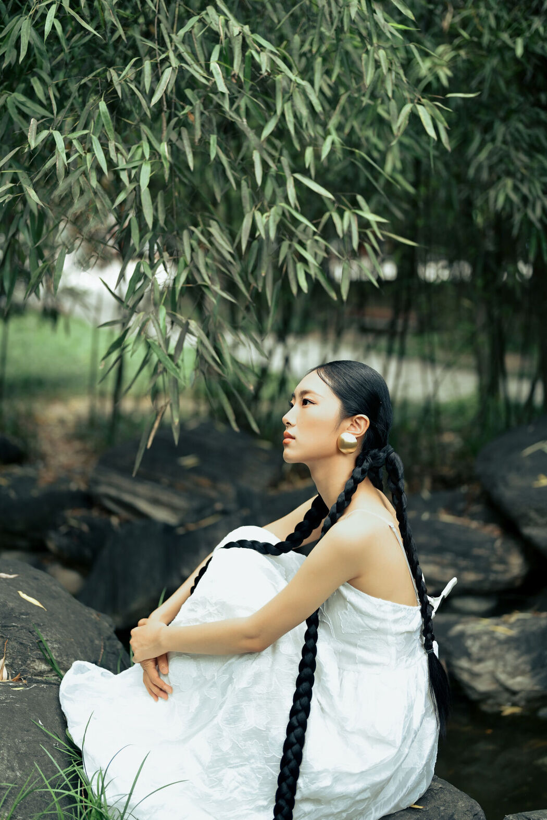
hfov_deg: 27.0
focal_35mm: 50
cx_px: 274
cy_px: 410
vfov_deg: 39.6
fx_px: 1139
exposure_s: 1/125
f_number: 1.8
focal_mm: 50
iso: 250
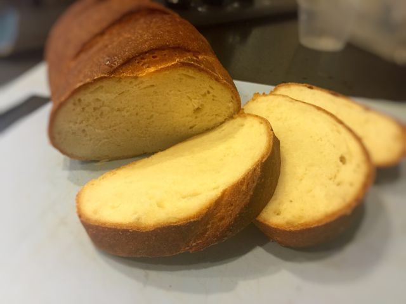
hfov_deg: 61.7
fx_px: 340
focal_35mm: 29
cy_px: 152
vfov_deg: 48.2
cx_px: 203
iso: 160
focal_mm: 4.15
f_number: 2.2
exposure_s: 1/30
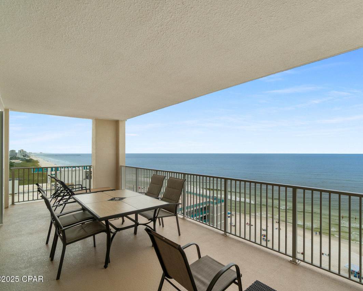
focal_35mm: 17
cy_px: 146
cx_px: 213
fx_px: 183
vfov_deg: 77.0
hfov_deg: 88.8
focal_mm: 10
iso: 100
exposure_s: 1/160
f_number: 8
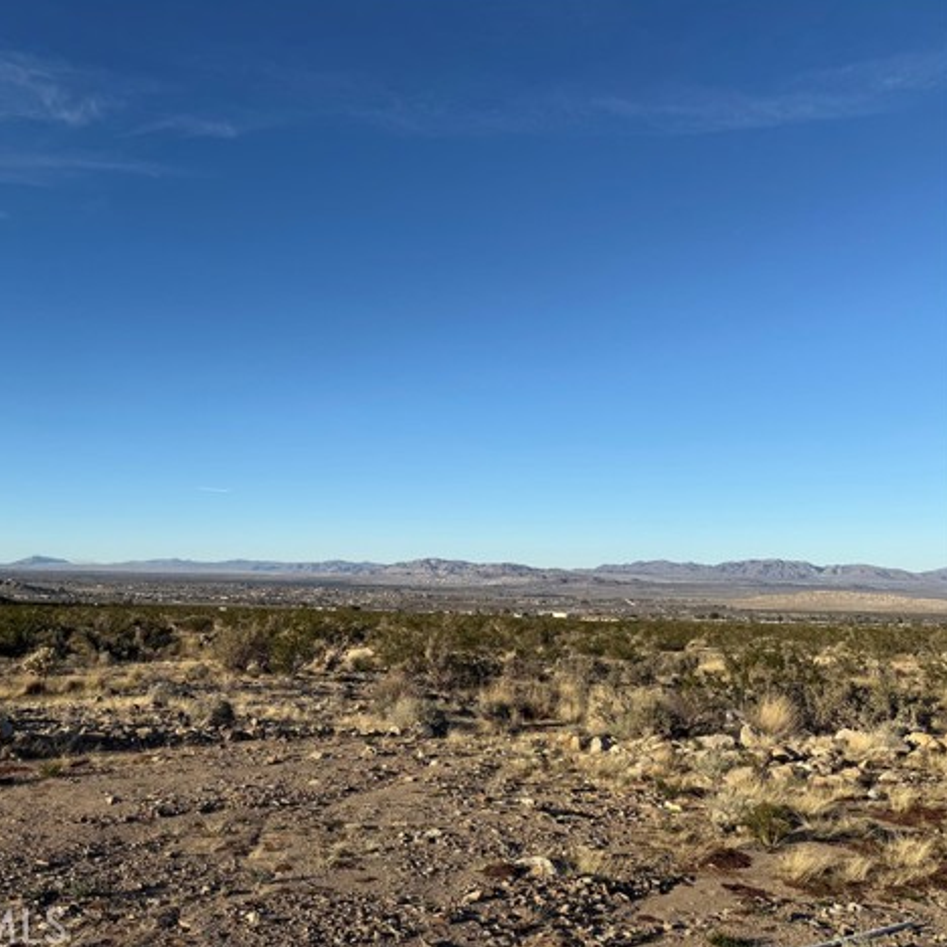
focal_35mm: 29
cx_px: 308
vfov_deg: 55.6
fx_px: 898
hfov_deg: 54.4
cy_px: 469
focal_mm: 6.76
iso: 80
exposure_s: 1/5319
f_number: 1.78
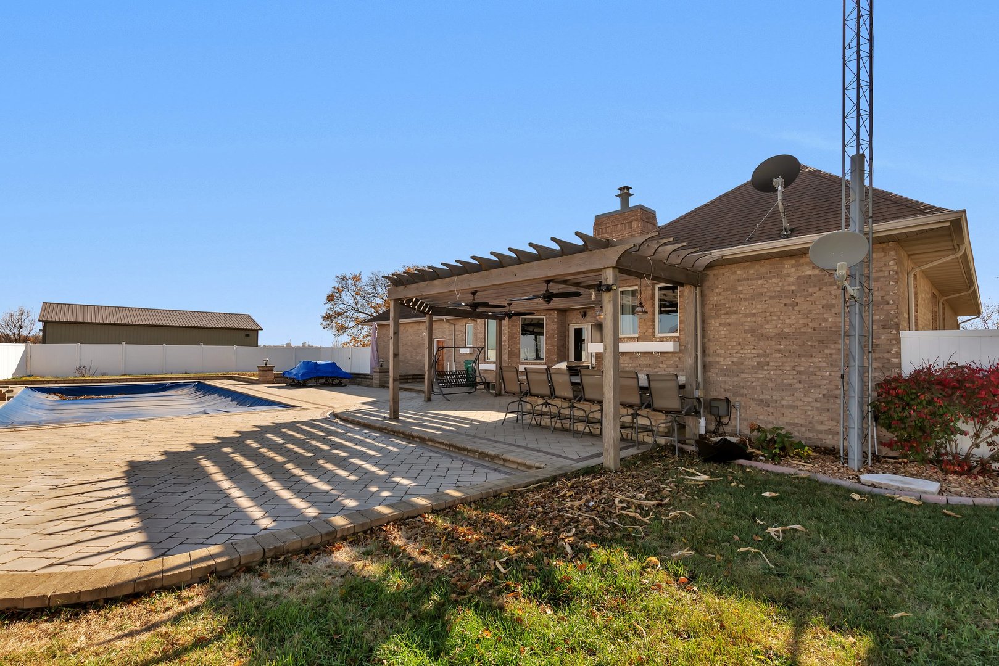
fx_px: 444
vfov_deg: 73.8
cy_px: 333
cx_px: 500
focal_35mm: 16
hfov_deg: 96.7
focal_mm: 16
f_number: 9
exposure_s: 1/640
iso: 640
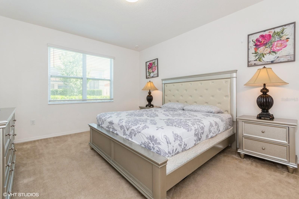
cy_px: 100
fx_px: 125
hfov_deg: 100.4
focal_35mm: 15
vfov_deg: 77.3
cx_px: 150
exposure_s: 1/50
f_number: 9
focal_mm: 10
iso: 400
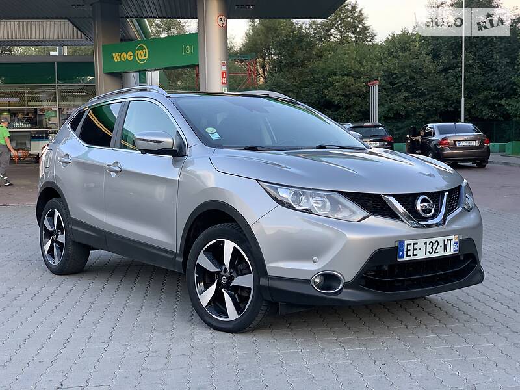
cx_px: 260
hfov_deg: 36.8
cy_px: 195
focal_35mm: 52
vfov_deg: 28.0
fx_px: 781
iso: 80
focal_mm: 6
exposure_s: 1/122
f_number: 2.4
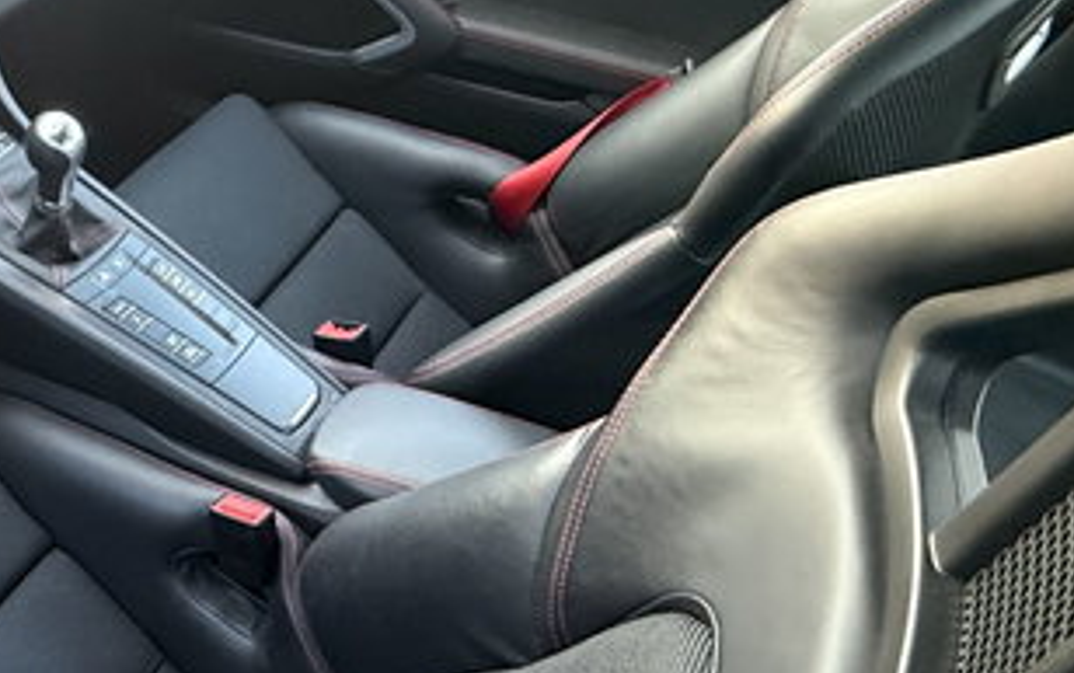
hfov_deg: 46.8
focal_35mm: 37
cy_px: 544
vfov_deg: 33.4
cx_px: 84
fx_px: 1084
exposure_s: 1/60
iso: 1000
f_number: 2.2
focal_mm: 2.22
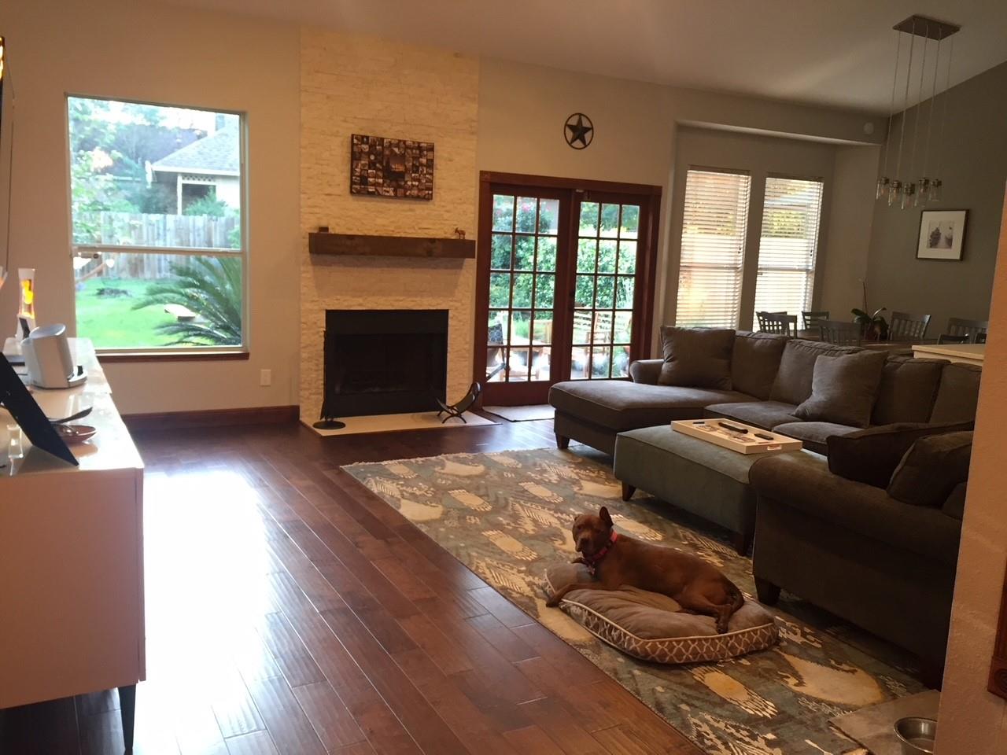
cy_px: 378
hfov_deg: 61.7
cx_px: 504
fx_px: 844
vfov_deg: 48.2
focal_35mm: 29
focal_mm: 4.15
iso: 80
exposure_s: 1/30
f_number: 2.2
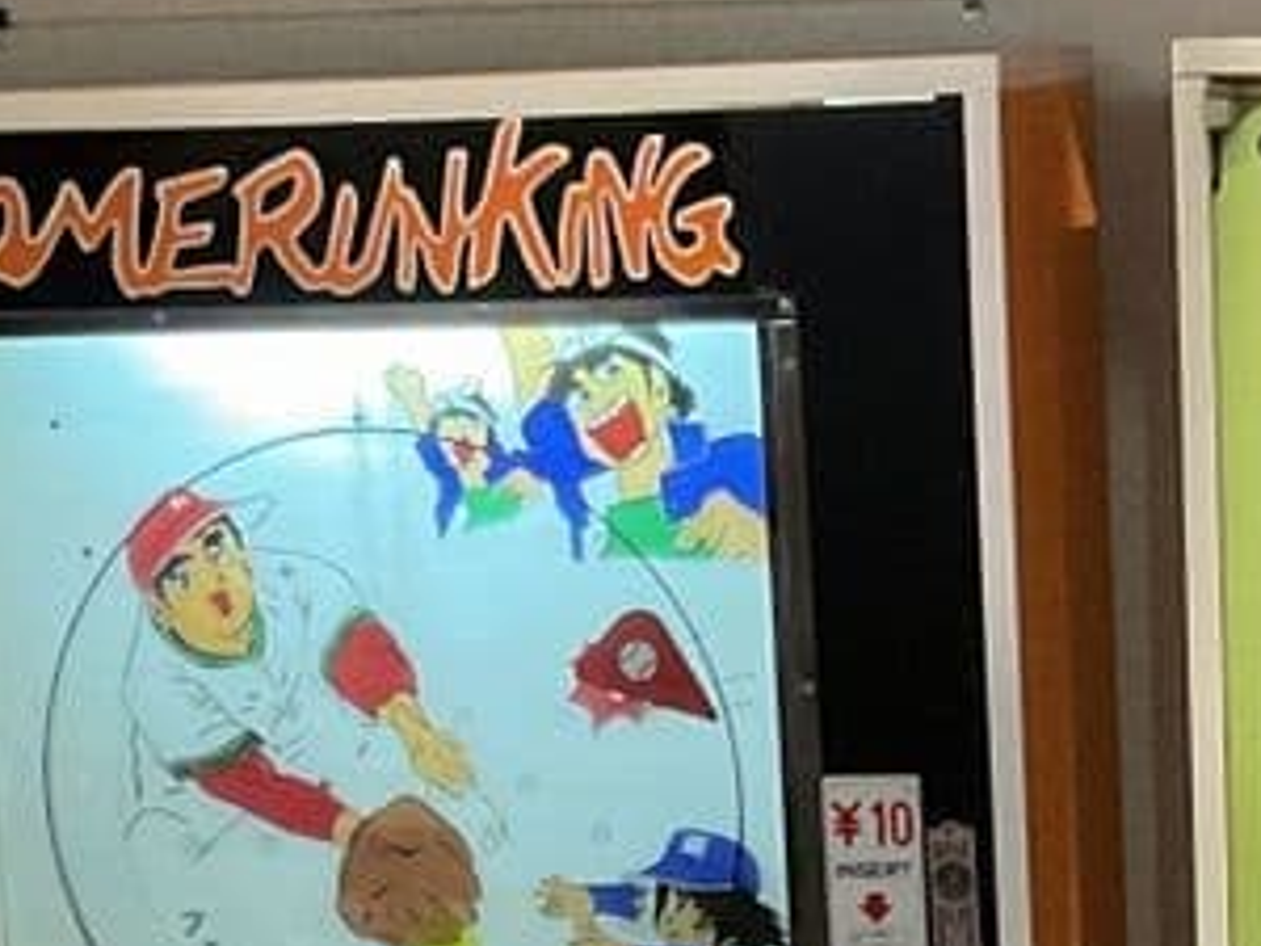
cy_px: 1194
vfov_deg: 10.5
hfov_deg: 14.1
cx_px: 1059
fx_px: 5064
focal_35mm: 139
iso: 400
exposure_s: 1/30
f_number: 1.8
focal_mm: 3
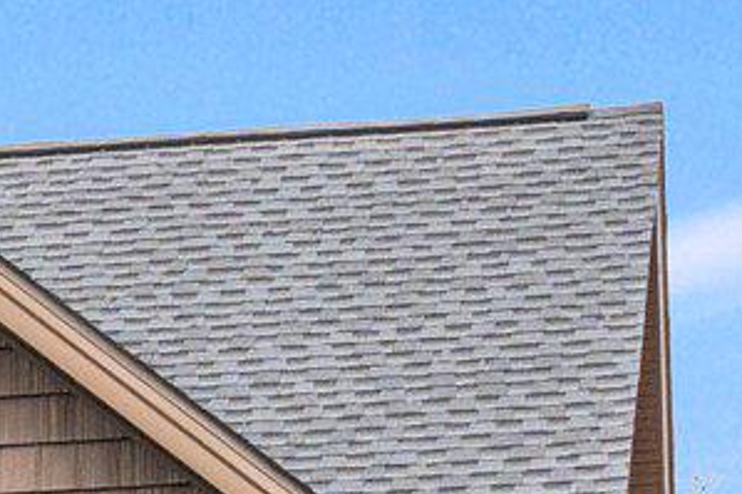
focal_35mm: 295
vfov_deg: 4.6
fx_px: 6077
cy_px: 818
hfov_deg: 6.4
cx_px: -1551
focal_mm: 43
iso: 640
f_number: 8
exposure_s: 1/800
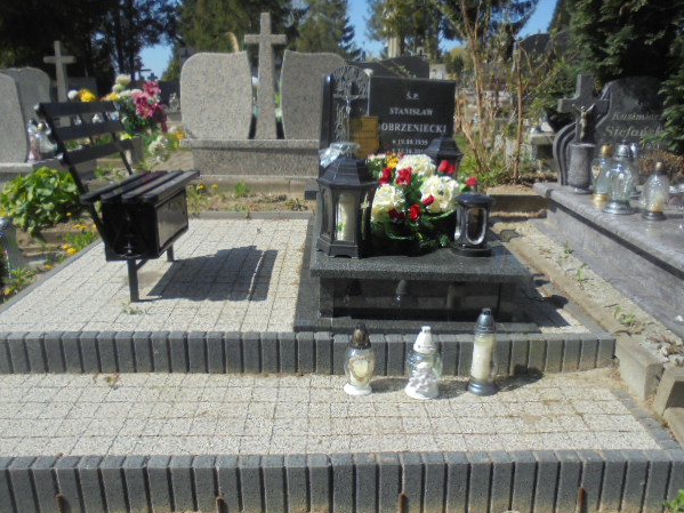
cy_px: 250
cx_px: 346
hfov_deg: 58.4
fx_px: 612
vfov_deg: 45.4
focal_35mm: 31
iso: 100
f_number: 11.8
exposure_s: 1/125
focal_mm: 5.3
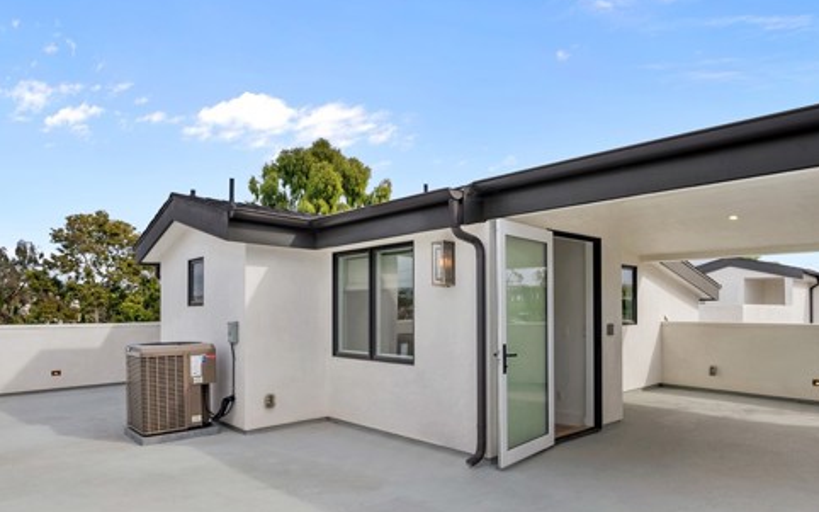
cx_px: 488
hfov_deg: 76.4
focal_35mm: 23
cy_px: 324
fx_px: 513
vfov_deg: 52.3
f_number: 8
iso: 100
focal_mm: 17
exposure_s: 1/60
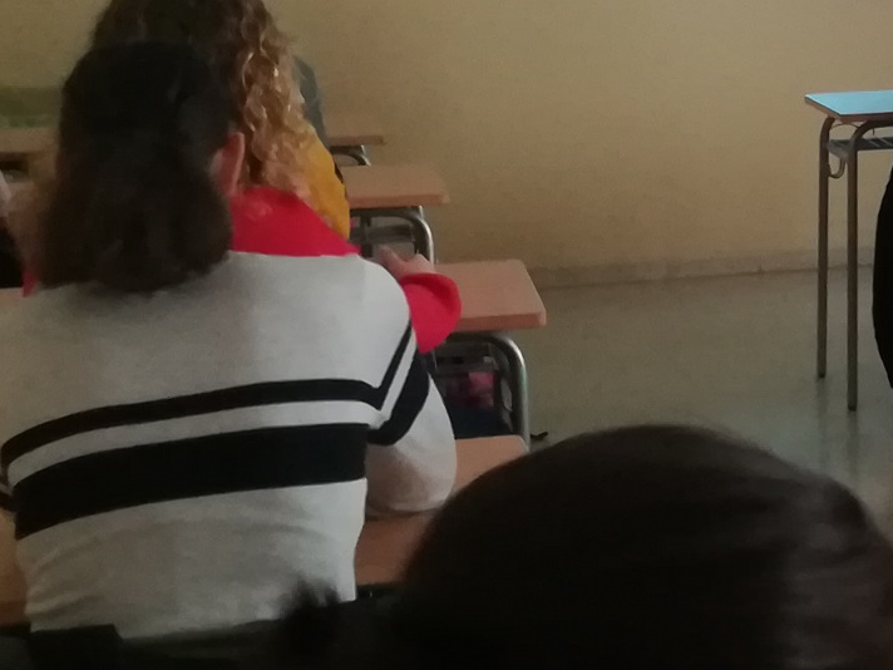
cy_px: -59
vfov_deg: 15.3
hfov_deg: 19.1
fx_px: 2425
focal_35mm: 94
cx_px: 1210
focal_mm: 3.83
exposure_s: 1/14.3
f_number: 2.2
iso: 500
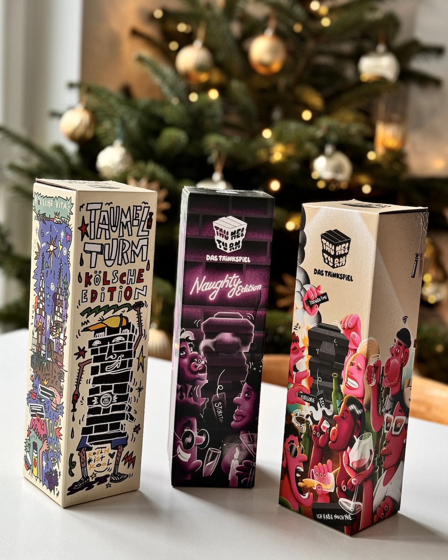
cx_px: 226
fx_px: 845
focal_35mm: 51
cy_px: 260
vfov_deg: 36.6
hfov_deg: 29.7
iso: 200
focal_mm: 6.86
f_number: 1.78
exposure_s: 1/60
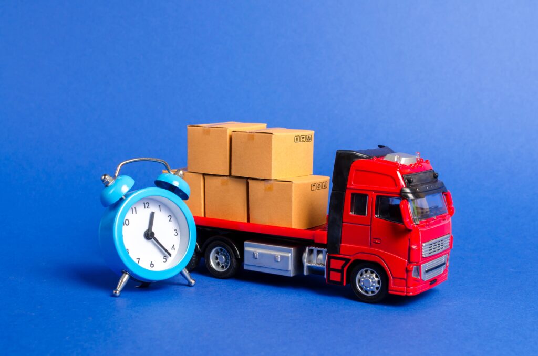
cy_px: 178
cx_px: 269
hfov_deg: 33.5
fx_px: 895
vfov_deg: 22.5
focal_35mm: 60
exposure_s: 1/125
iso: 250
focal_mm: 40
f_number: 9
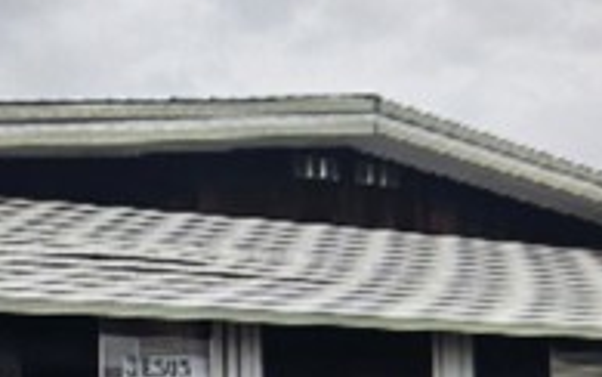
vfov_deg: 16.2
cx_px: 139
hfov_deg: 25.5
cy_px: 315
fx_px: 1313
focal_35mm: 80
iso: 100
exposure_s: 1/180
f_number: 1.8
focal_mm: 5.4
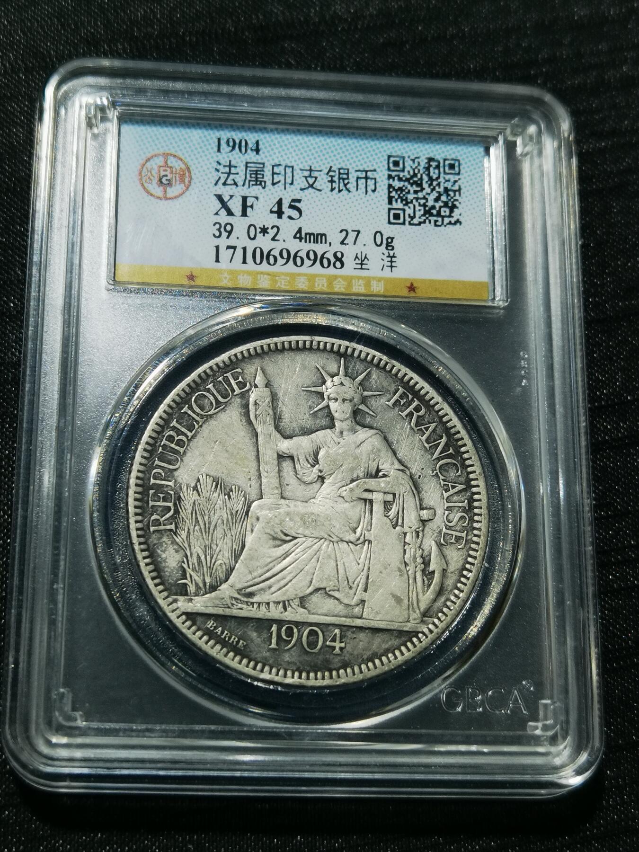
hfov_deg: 24.8
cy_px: 426
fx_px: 1452
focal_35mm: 59
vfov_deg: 32.7
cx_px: 320
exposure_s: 1/100
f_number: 1.9
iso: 80
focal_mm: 6.67
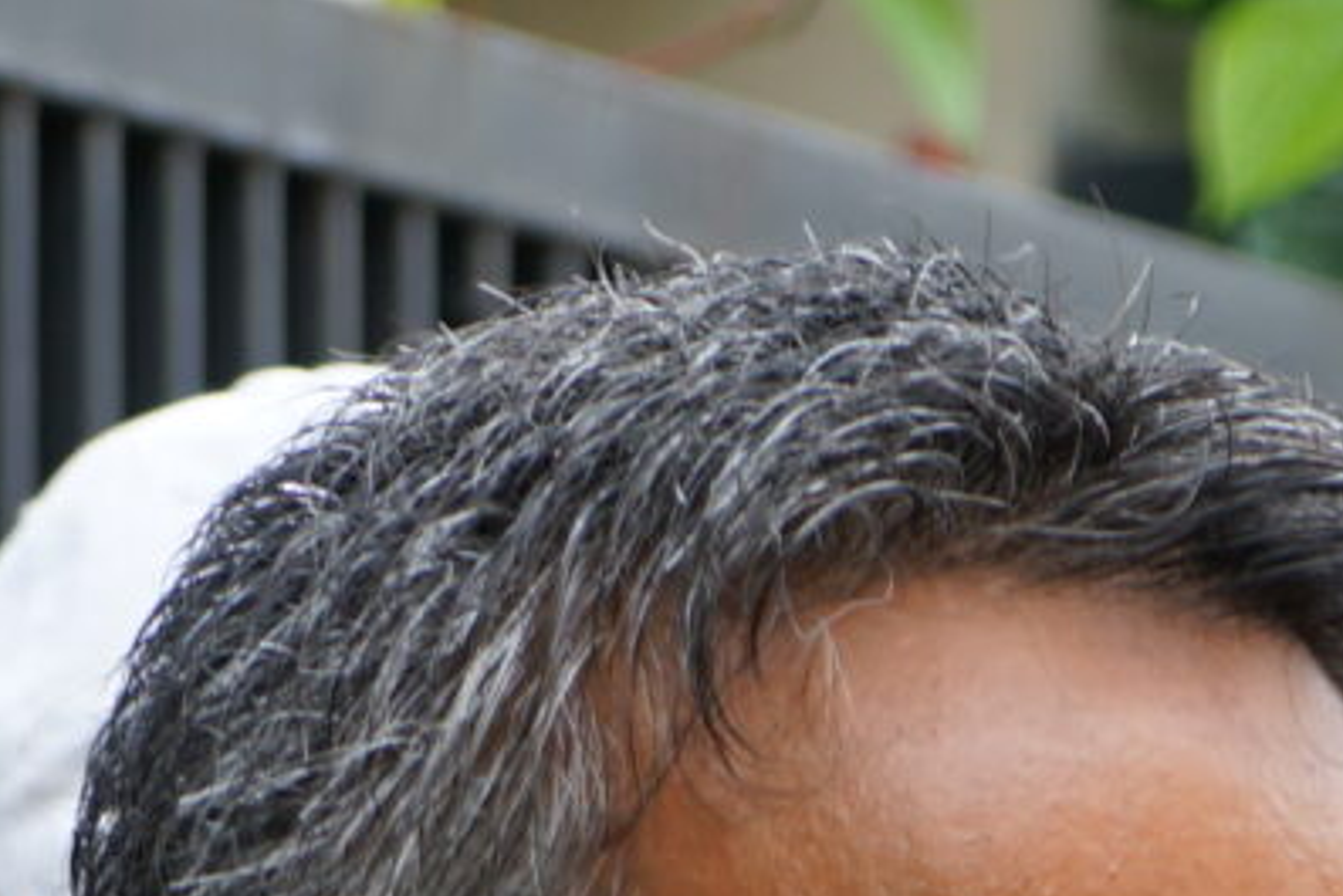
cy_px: 2527
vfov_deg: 3.9
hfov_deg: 5.9
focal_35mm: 348
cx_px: 802
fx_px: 12986
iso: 160
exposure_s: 1/160
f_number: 5
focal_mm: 54
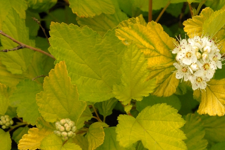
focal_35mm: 230
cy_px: 46
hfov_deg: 8.9
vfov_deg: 6.0
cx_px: 208
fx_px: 1438
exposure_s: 1/350
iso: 400
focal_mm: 78
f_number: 10
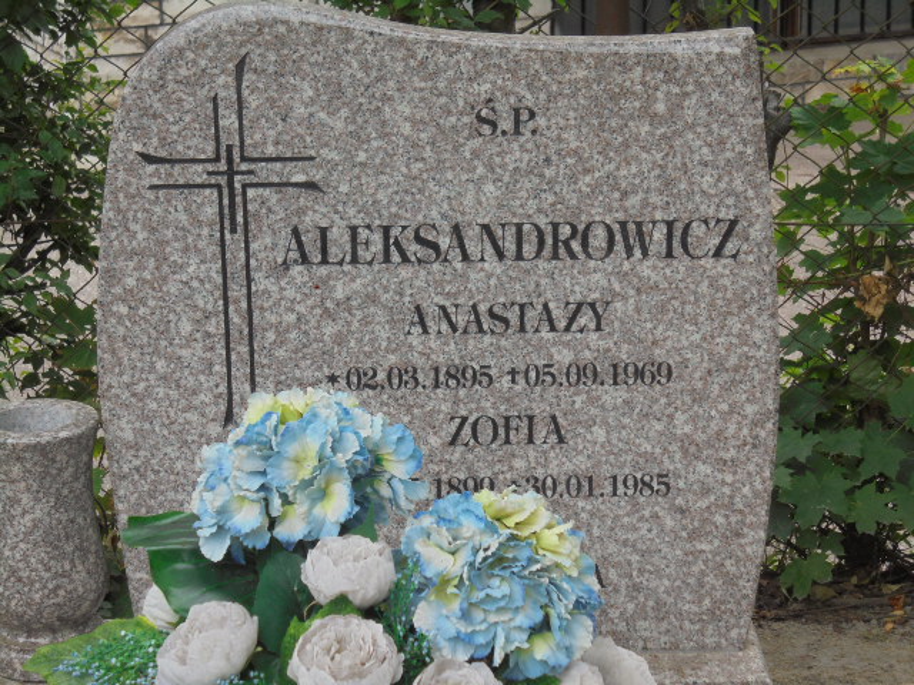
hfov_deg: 20.9
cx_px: 457
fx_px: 2482
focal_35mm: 94
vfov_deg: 15.7
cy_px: 342
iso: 100
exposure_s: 1/40
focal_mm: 16.9
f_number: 4.7
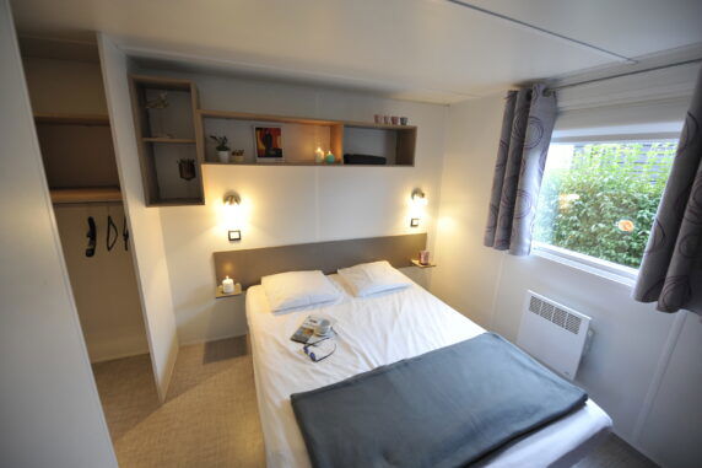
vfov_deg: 81.2
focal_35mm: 14
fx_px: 273
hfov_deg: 104.3
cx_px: 351
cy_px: 234
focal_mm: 14
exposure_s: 1/60
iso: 640
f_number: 3.2
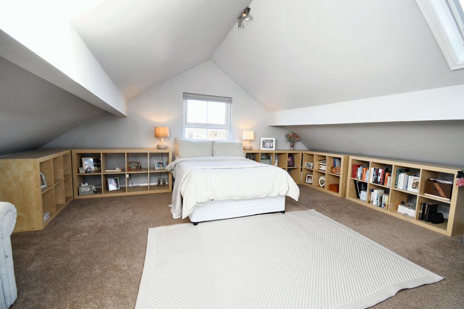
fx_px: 193
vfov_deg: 77.3
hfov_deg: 100.4
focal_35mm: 15
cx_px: 232
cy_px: 154
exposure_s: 1/125
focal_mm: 10
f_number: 4.5
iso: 800
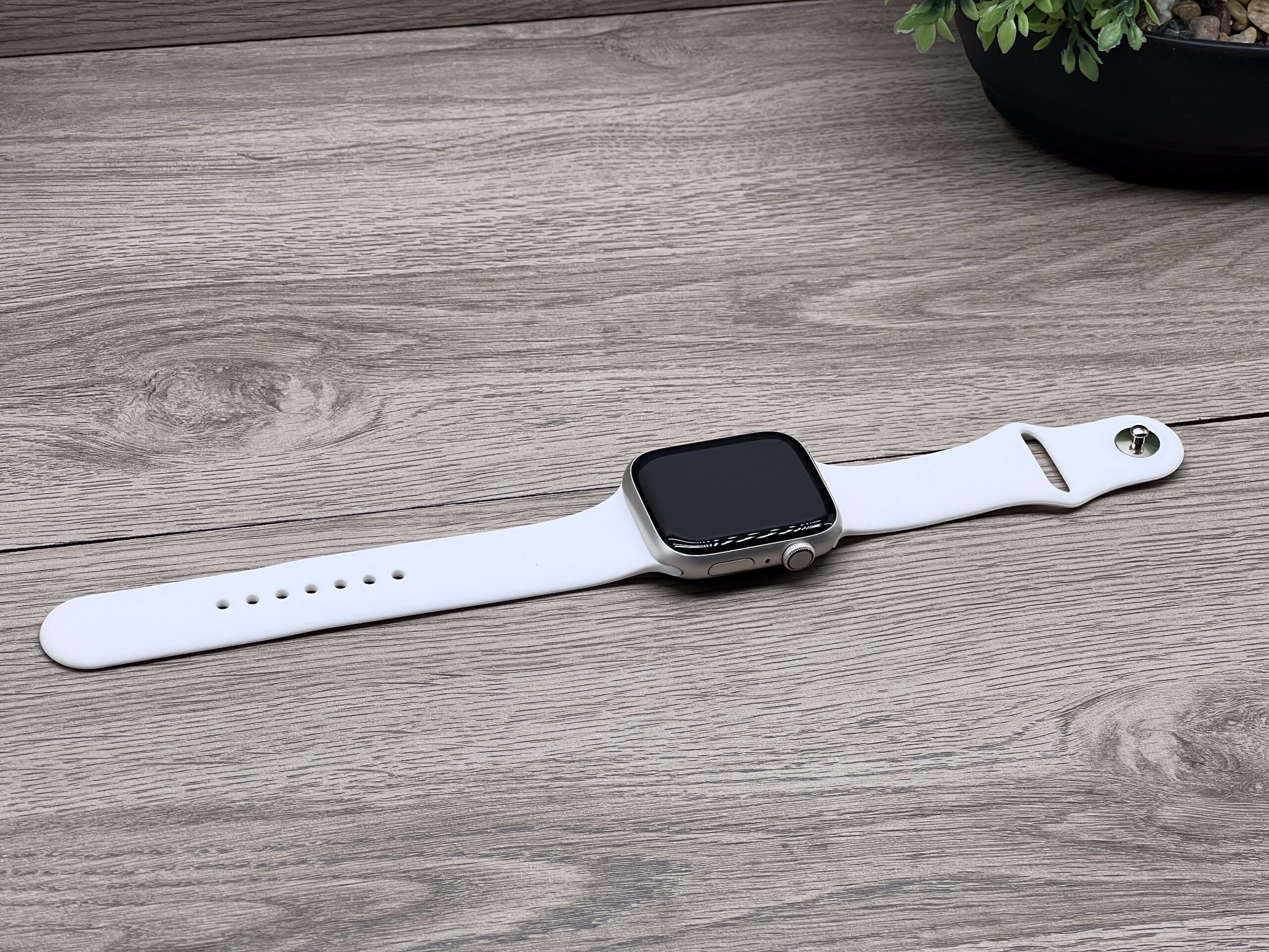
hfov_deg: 25.3
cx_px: 634
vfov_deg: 19.1
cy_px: 476
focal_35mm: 77
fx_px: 2823
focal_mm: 9
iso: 32
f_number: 2.8
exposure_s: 1/100
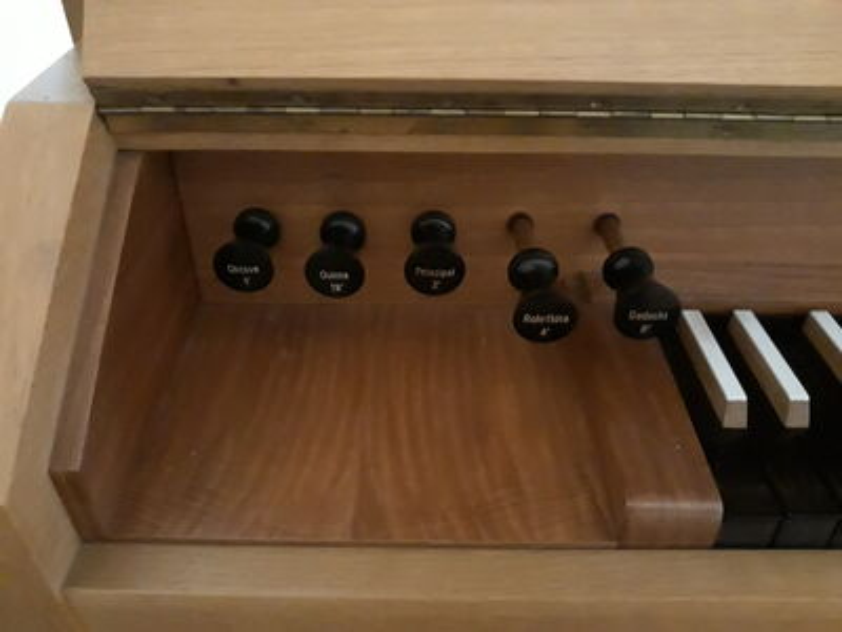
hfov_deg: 65.3
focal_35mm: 27
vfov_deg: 51.4
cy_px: 316
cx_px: 421
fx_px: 657
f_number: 1.7
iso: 800
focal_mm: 3.71
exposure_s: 1/10
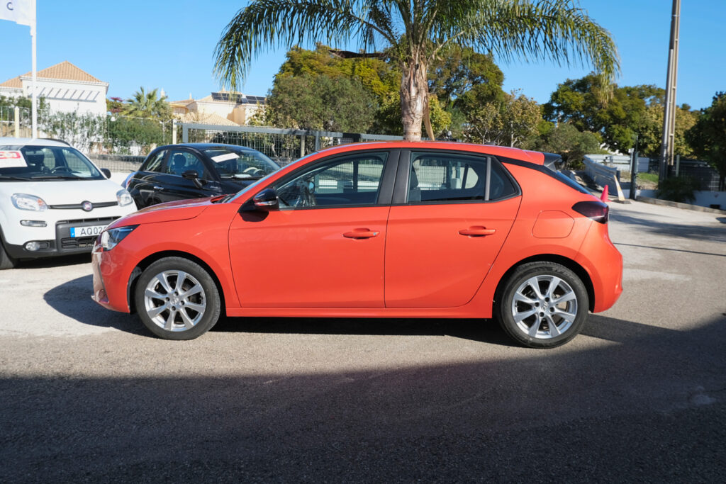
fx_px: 605
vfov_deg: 43.6
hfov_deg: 61.9
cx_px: 363
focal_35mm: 30
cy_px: 242
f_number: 9
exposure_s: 1/160
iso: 160
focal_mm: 20.3
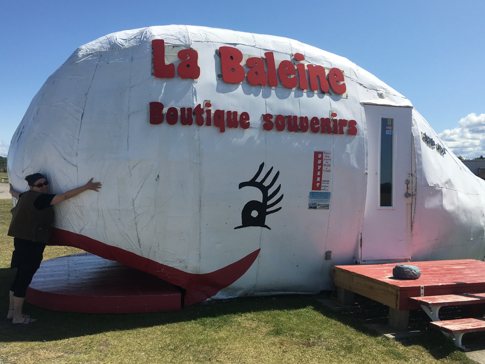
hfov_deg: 53.9
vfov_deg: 41.8
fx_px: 476
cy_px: 179
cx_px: 239
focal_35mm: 34
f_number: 2.2
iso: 25
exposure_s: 1/2262
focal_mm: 4.15
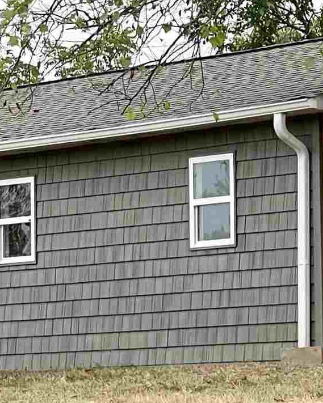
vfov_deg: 7.1
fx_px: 3226
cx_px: 293
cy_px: 324
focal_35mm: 270
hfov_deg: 5.7
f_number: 2.2
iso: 20
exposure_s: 1/567
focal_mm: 7.5
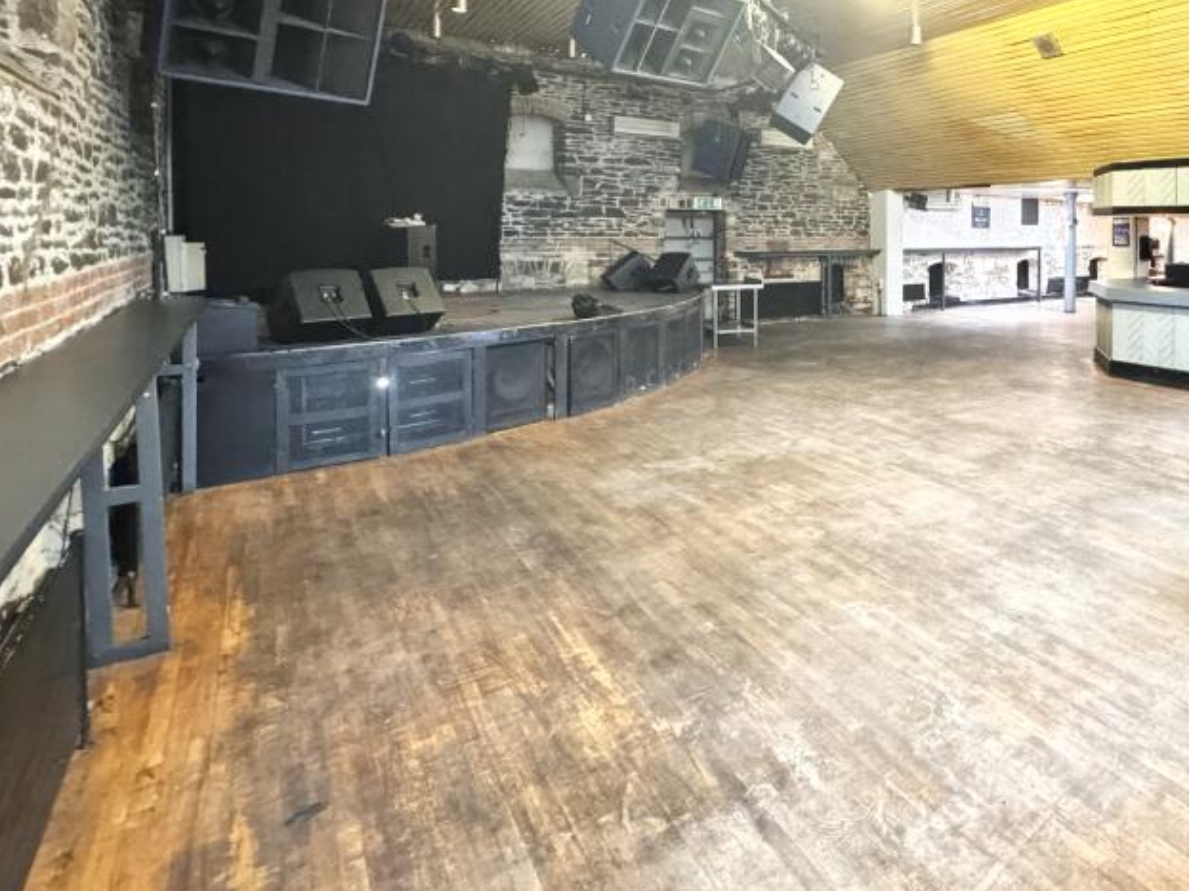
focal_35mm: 23
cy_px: 240
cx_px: 899
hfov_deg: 68.9
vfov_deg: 56.4
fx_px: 790
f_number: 2.2
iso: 2500
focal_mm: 2.22
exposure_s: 1/17
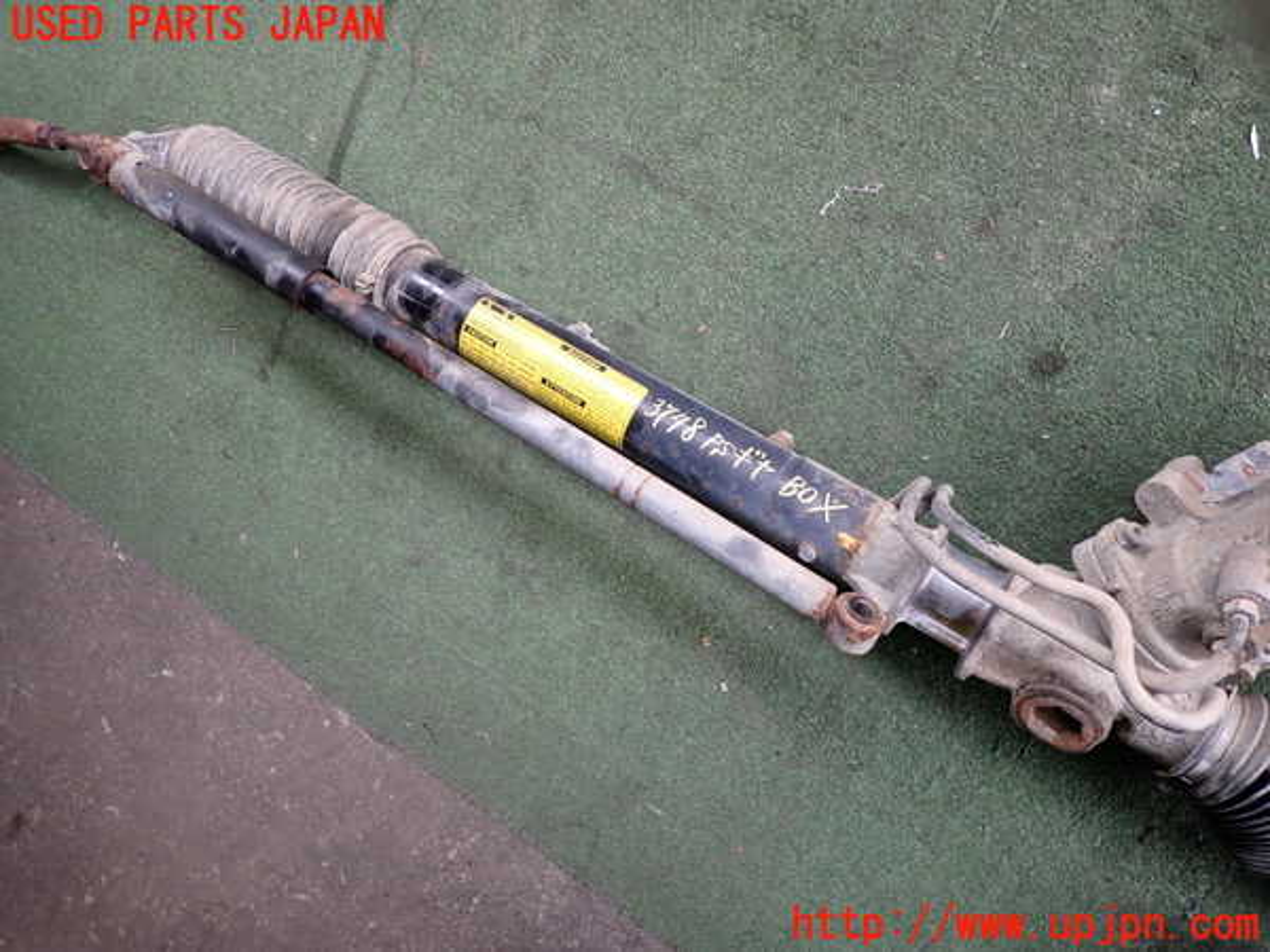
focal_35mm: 25
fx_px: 917
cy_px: 476
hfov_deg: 69.4
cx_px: 635
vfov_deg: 54.9
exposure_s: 1/125
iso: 125
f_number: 2
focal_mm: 4.5
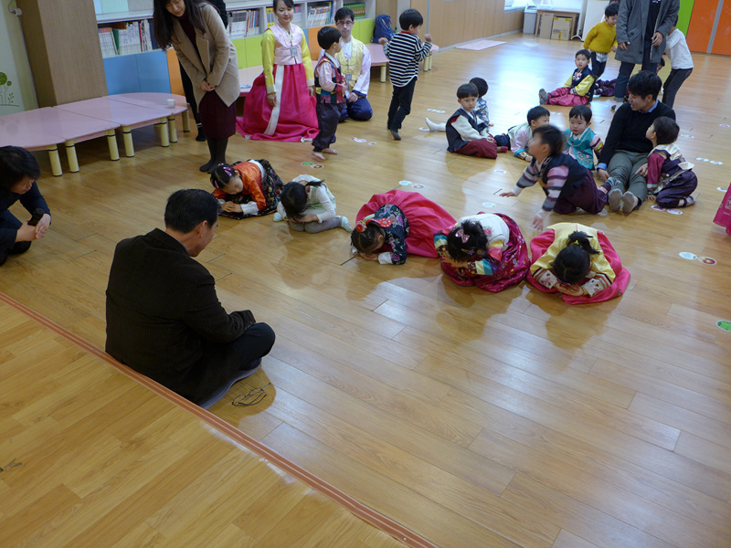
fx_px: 634
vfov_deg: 46.8
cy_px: 274
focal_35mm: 30
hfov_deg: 60.0
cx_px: 366
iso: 125
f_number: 1.5
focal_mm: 5.9
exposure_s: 1/60
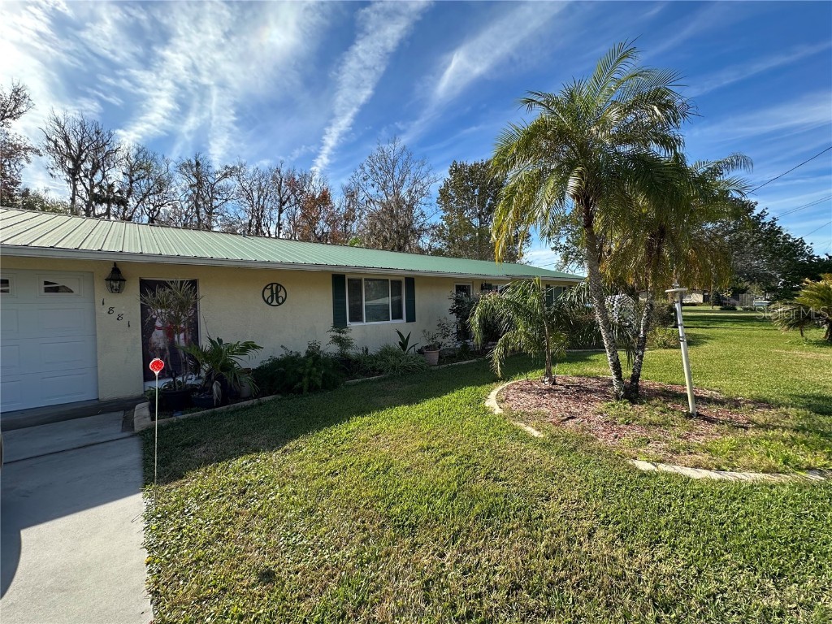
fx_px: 336
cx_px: 416
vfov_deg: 85.7
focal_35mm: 14
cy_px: 312
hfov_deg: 102.1
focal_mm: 2.22
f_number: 2.2
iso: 50
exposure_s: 1/779
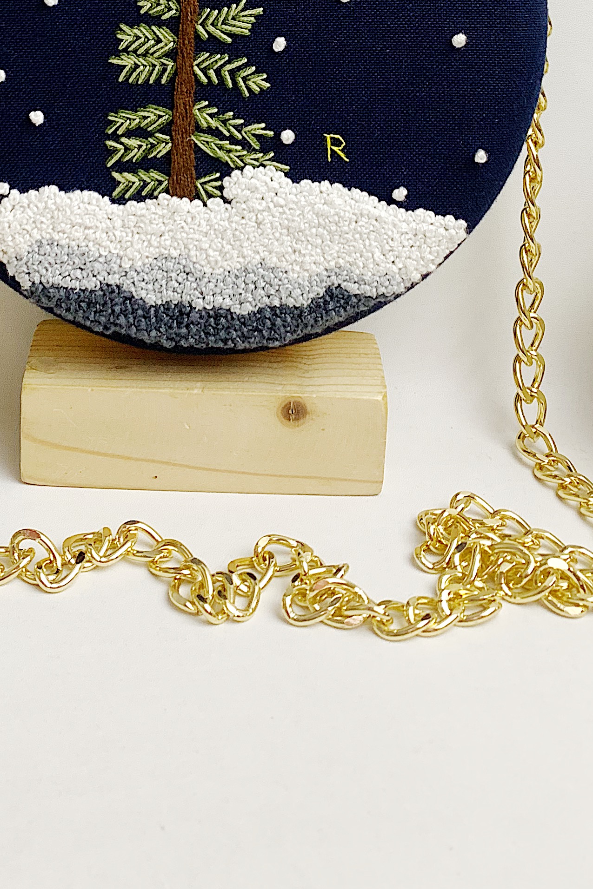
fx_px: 1409
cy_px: 15
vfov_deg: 32.5
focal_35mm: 57
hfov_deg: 23.6
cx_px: 189
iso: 160
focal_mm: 4.25
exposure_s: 1/50
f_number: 1.8
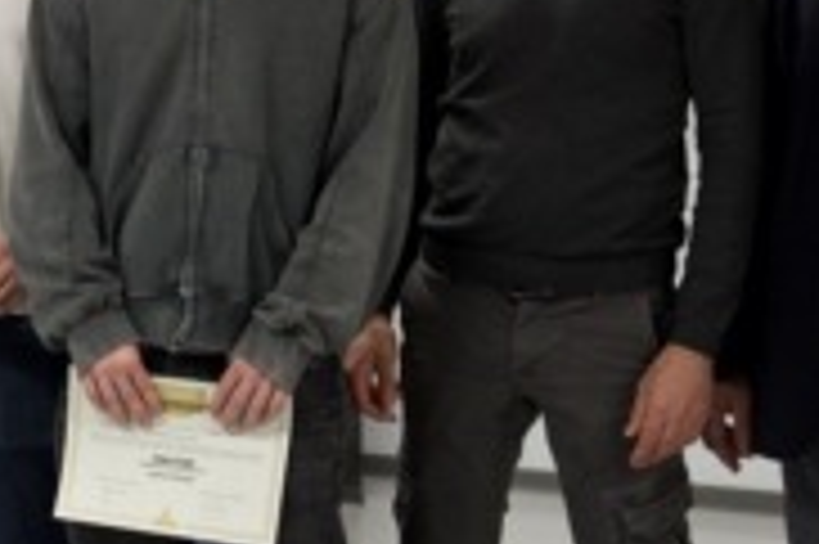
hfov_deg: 18.8
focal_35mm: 102
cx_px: -198
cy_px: 245
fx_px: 2318
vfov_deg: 13.4
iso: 2500
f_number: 4
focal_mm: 29
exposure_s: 1/160
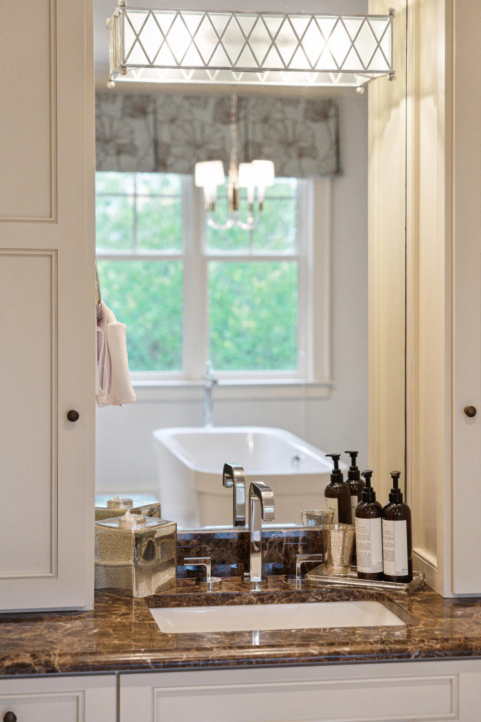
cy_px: 361
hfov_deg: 19.5
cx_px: 240
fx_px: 1403
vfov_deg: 28.8
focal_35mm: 70
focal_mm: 70
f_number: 4
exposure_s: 1/250
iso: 1600
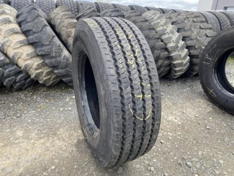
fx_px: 176
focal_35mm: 26
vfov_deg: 53.1
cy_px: 88
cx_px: 117
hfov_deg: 67.3
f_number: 1.8
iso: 32
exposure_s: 1/351
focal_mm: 4.25
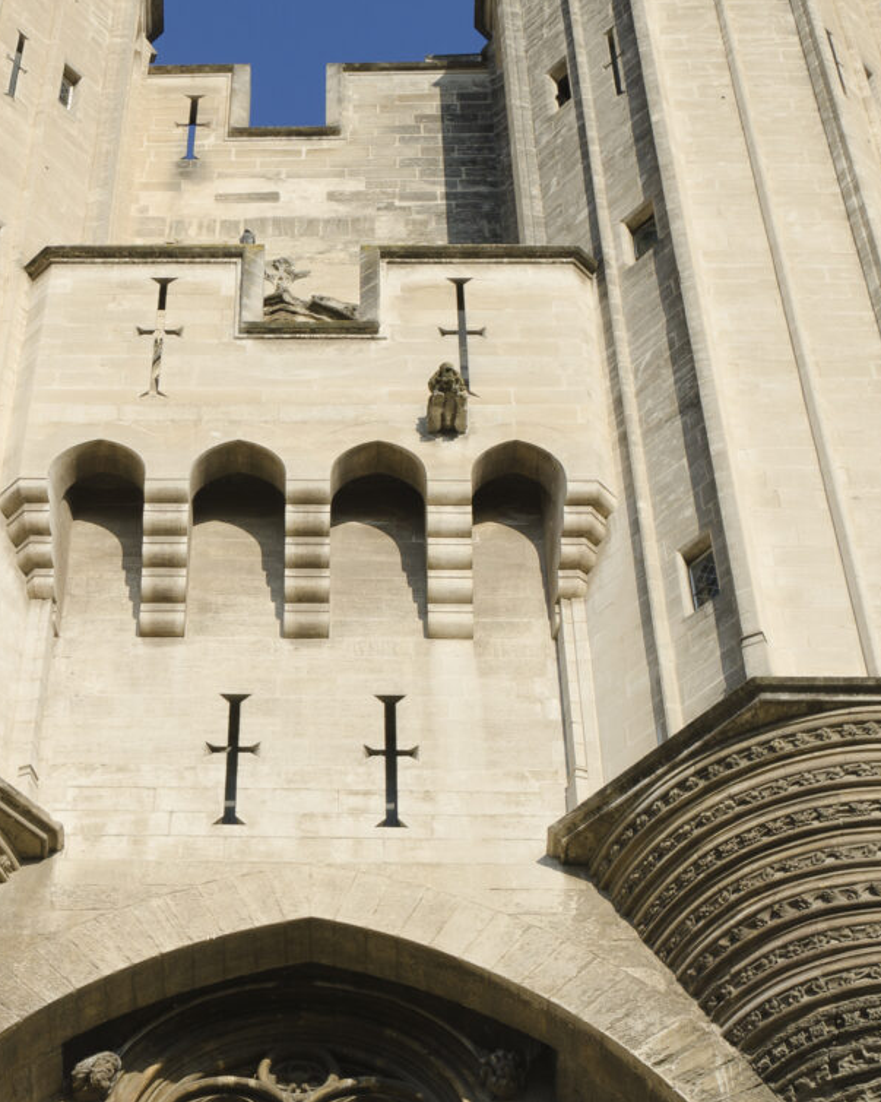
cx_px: 266
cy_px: 776
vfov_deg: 20.5
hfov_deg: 16.5
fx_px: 3032
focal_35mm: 93
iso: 100
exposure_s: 1/320
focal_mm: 26
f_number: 9
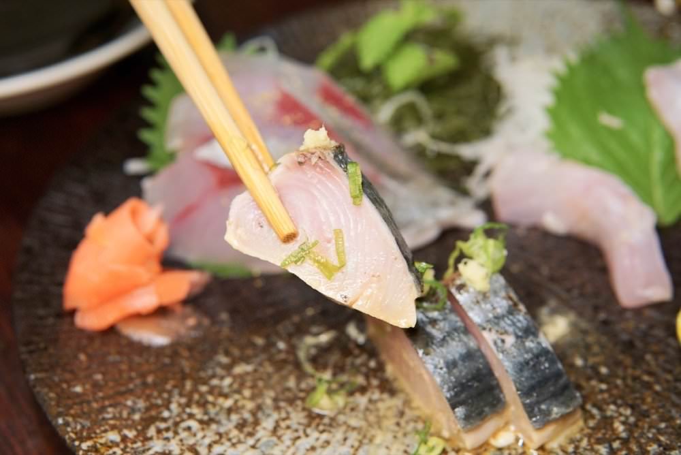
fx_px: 852
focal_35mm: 45
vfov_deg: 29.9
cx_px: 340
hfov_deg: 43.6
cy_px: 228
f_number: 4
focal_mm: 30
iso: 640
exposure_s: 1/60
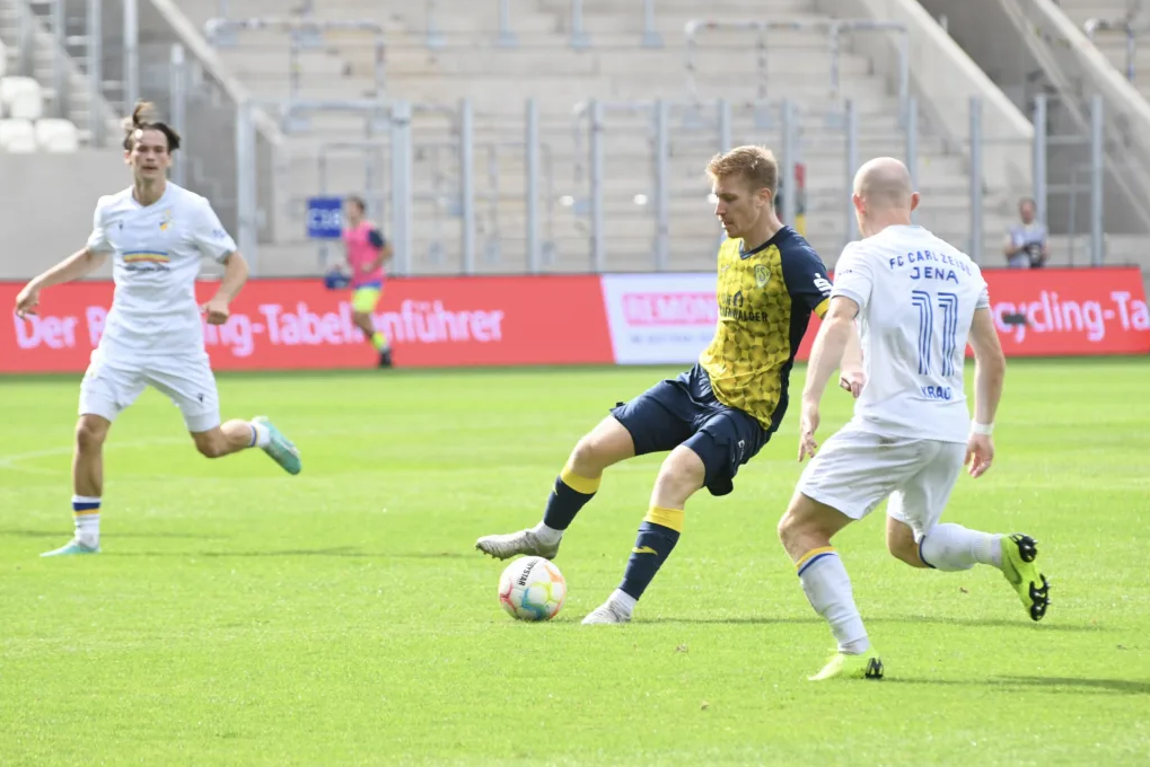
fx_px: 6742
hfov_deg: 9.7
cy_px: 383
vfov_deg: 6.5
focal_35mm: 211
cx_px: 577
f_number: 5.3
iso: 1000
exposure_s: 1/1600
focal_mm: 210
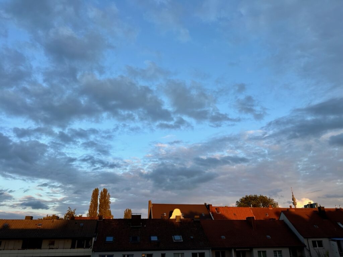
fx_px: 238
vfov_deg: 56.8
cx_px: 172
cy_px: 128
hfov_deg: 71.6
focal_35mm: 24
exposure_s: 1/594
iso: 80
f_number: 1.78
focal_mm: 6.86
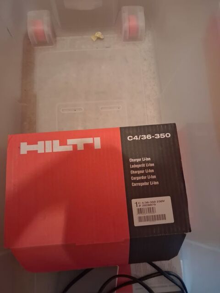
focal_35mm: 27
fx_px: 229
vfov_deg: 65.3
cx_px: 110
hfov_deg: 51.4
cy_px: 146
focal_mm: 4
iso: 1600
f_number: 1.8
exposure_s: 1/20
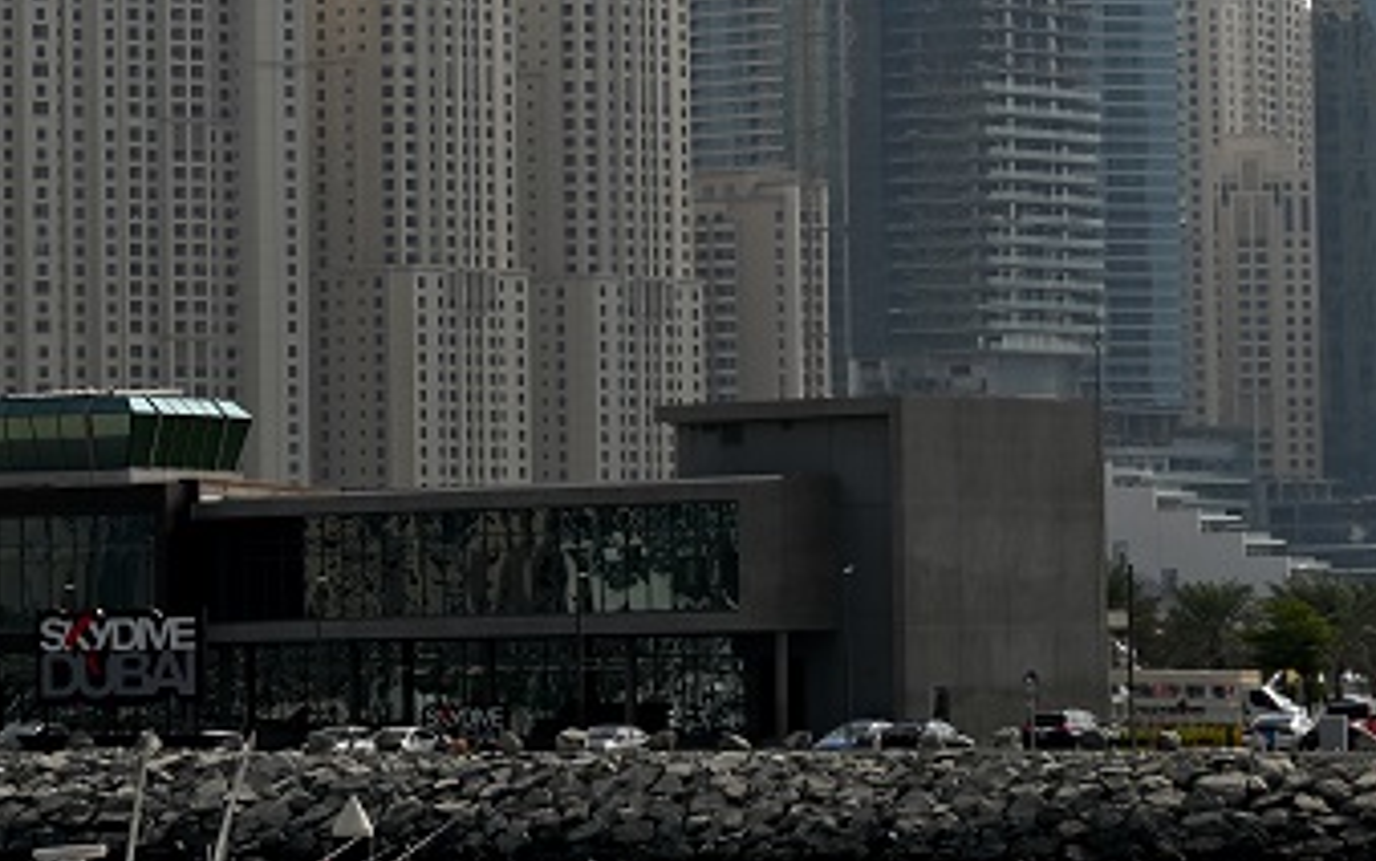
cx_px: 483
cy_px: 4
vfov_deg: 6.5
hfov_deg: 10.5
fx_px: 7501
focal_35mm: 200
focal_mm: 70
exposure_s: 1/800
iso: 100
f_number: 7.1
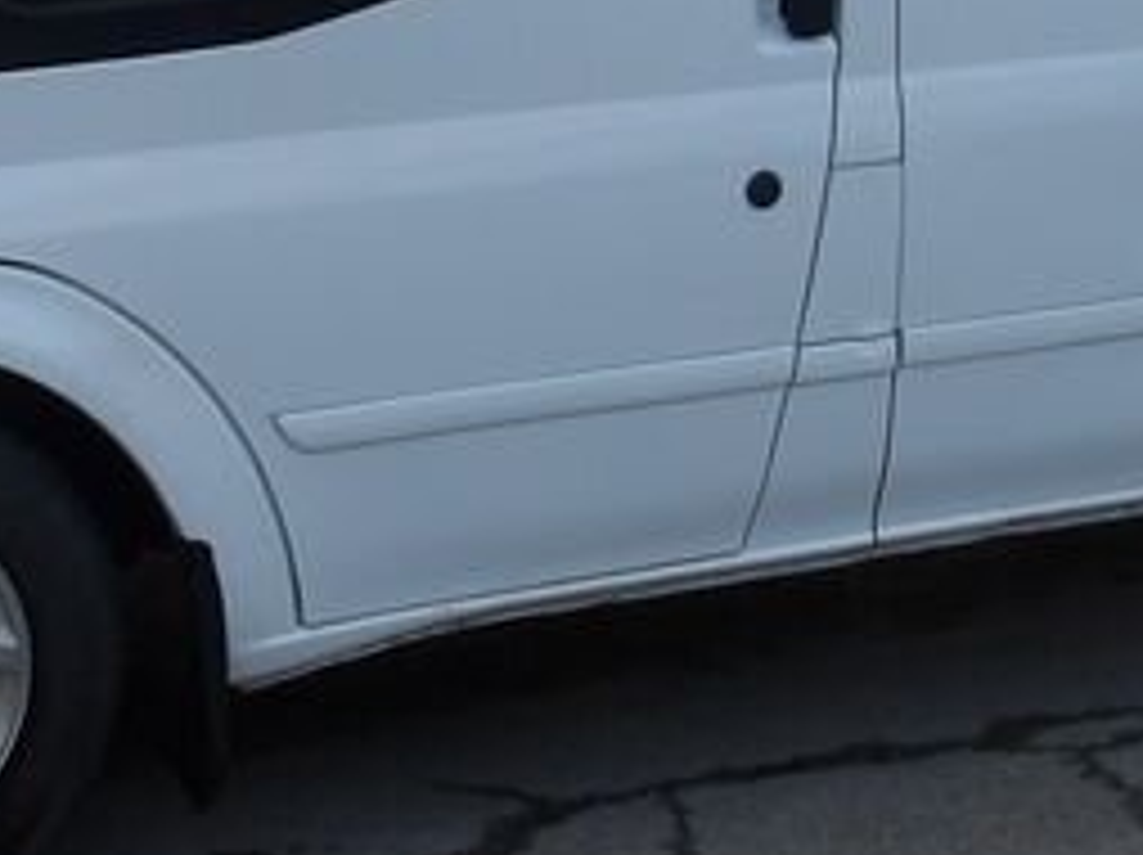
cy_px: -86
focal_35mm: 109
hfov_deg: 18.0
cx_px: 756
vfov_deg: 13.3
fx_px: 3596
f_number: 3
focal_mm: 4.9
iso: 100
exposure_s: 1/349
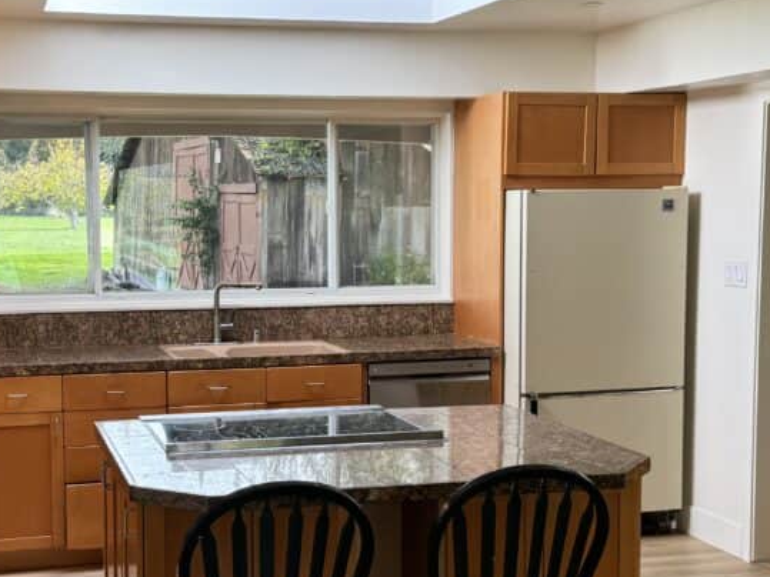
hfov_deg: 33.7
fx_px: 1268
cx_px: 301
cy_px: 323
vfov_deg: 25.6
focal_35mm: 57
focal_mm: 6.76
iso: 64
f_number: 1.78
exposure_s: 1/121
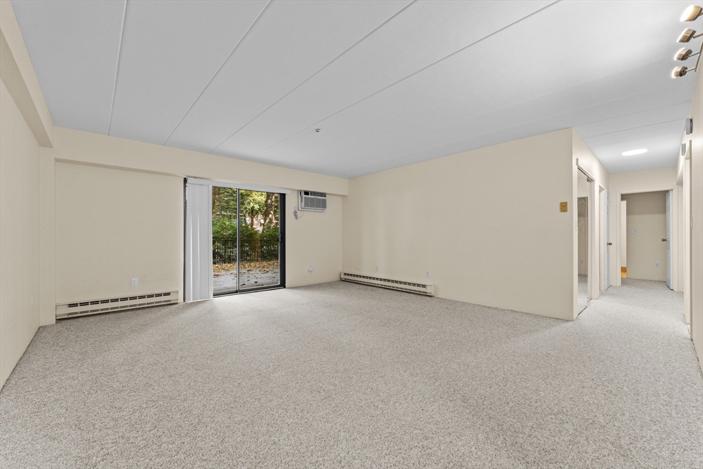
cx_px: 352
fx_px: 273
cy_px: 234
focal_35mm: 14
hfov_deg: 104.2
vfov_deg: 81.2
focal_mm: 14
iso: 2500
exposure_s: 1/10
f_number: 11
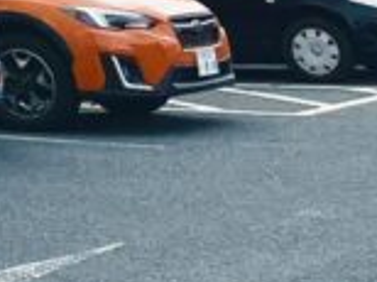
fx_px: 1881
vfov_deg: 7.4
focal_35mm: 173
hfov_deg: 9.0
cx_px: -796
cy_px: -623
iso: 50
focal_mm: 5.1
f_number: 1.6
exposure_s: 1/9901
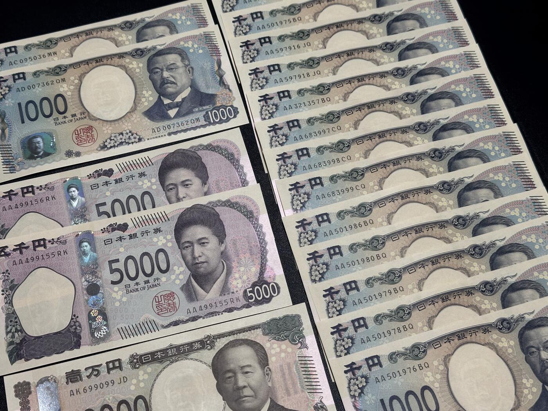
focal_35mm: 48
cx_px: 274
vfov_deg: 30.3
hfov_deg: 39.7
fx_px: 760
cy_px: 206
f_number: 1.78
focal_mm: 6.86
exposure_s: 1/50
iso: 80
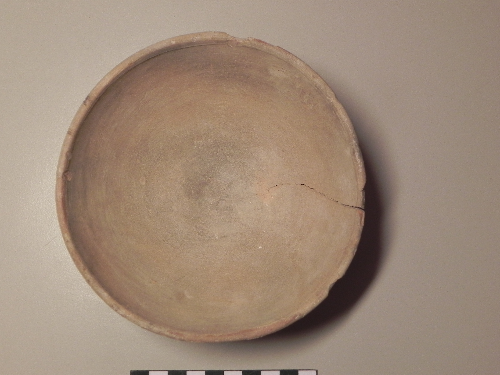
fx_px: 621
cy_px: 193
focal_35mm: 43
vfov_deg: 33.6
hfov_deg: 43.8
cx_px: 225
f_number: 3.2
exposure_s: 1/41.8
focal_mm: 6.6
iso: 160
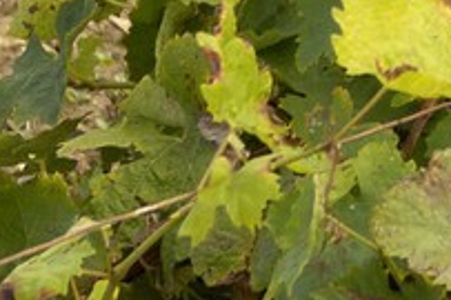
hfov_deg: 3.6
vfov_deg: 2.4
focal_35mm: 567
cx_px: 1193
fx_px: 7097
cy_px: -758
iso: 100
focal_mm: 48
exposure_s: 1/160
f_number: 5.3
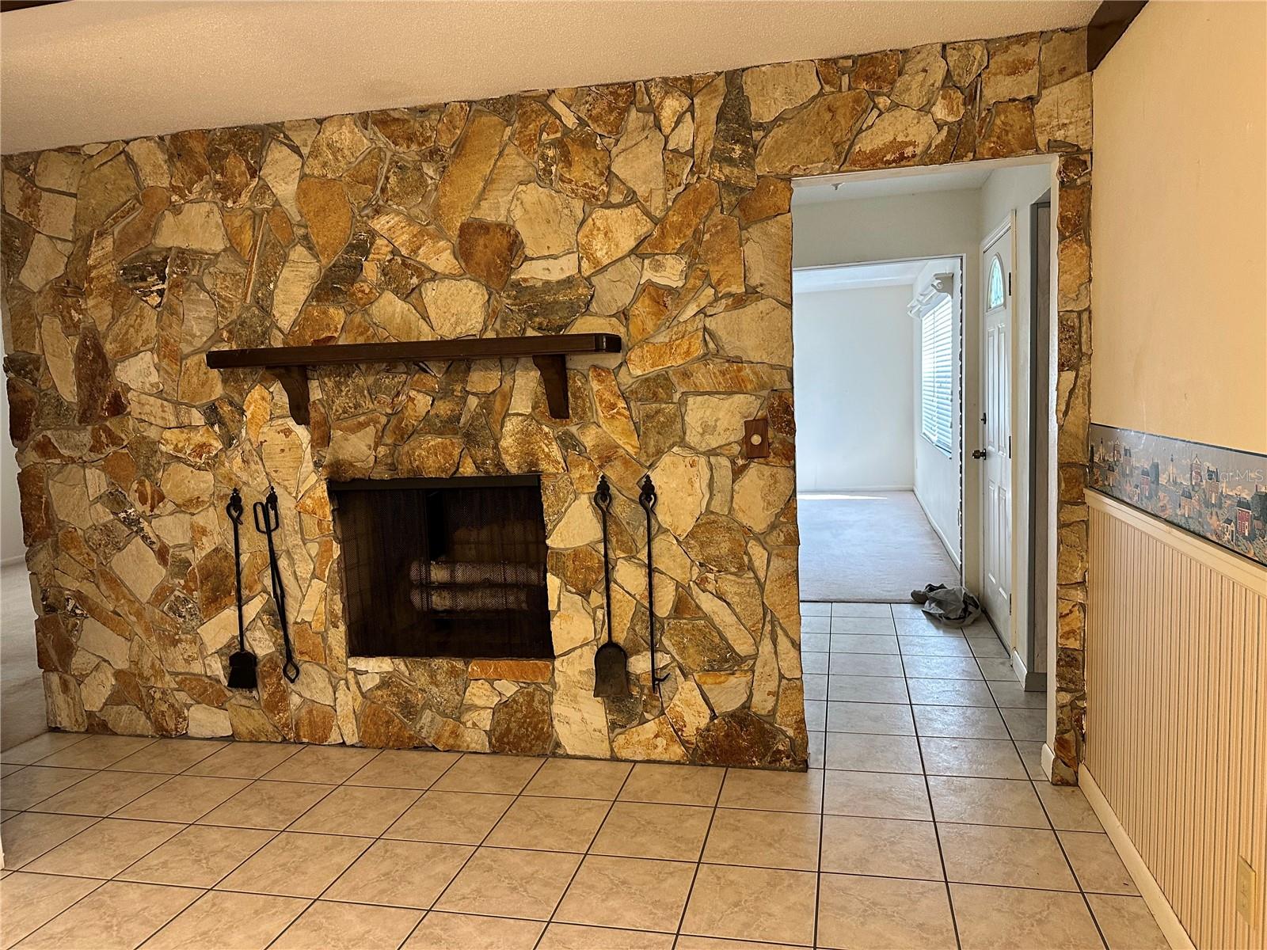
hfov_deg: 71.6
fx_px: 878
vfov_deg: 56.8
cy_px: 475
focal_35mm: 24
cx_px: 634
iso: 250
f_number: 1.78
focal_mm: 6.86
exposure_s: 1/60
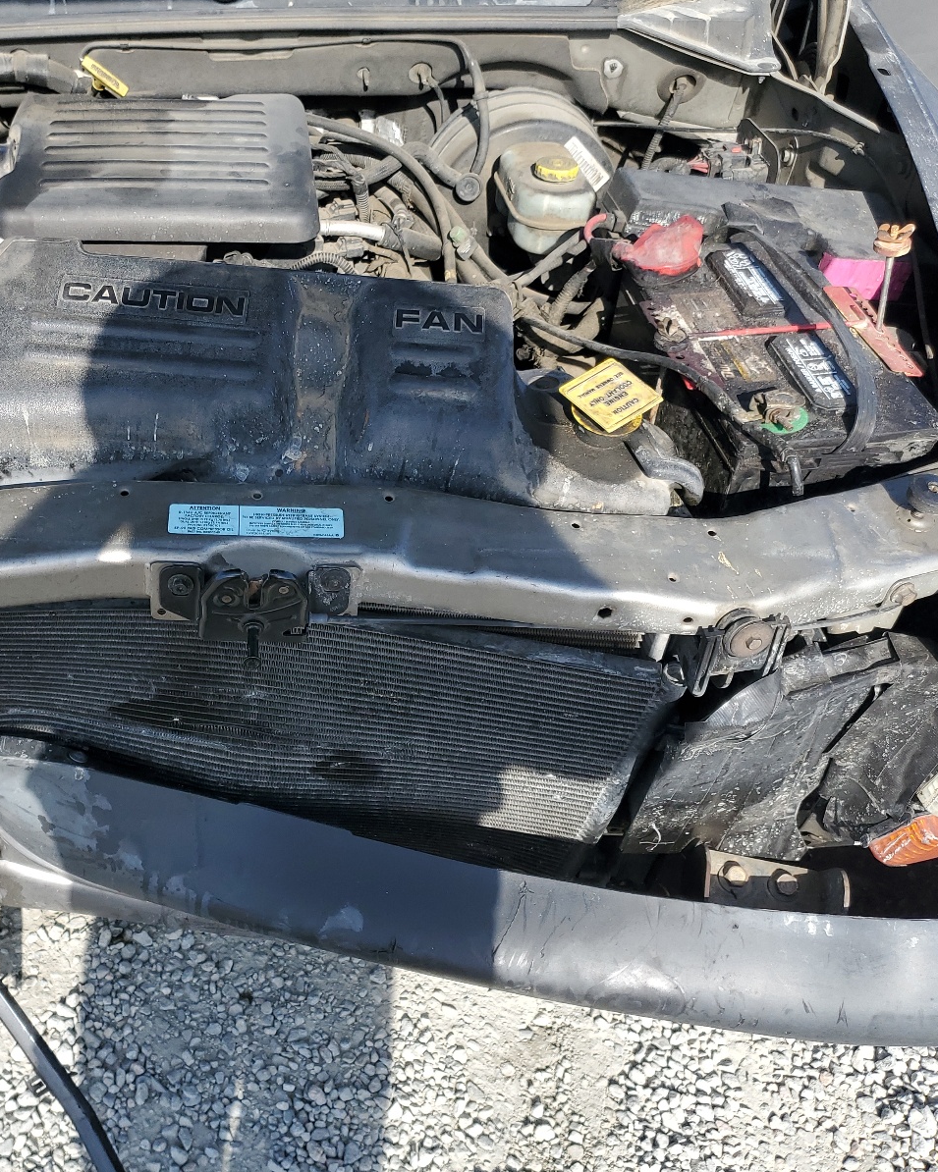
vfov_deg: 52.8
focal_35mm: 34
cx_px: 230
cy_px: 587
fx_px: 1180
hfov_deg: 42.0
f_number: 1.5
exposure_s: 1/1429
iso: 50
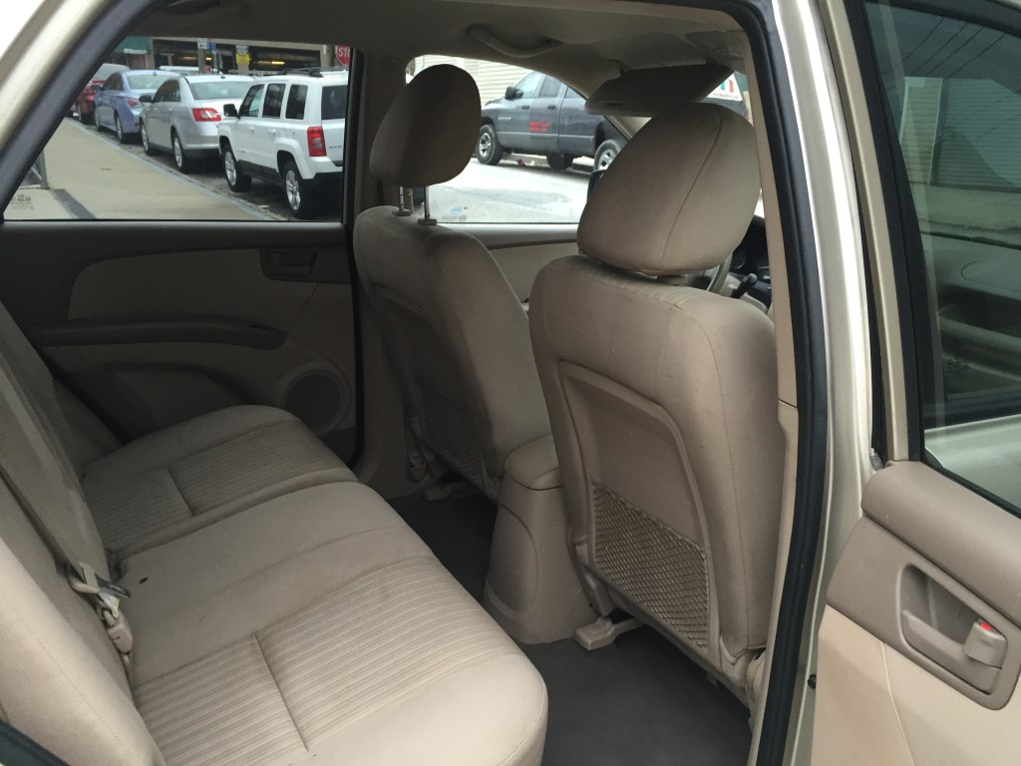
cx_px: 510
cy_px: 383
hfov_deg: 61.7
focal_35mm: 29
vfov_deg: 48.2
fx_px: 855
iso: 50
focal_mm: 4.15
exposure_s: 1/30
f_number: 2.2
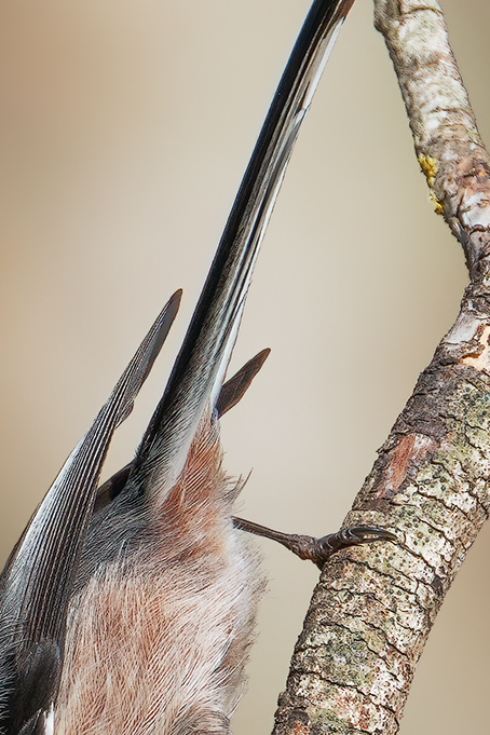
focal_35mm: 2379
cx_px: -16
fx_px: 48567
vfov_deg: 0.9
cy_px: 757
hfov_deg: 0.6
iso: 1000
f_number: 8
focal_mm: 600
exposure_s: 1/1600
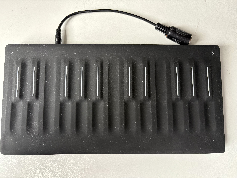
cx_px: 118
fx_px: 178
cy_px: 89
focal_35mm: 26
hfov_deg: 67.3
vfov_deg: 53.1
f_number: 1.6
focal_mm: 5.96
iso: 250
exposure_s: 1/60
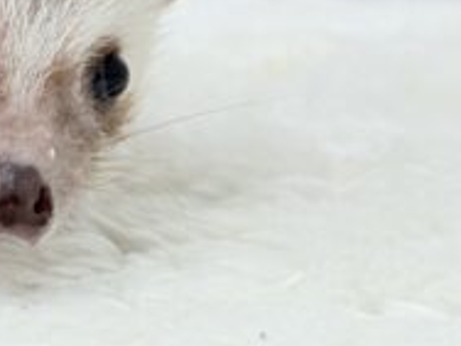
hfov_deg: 10.8
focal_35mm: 177
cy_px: 15
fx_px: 2357
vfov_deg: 8.4
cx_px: -223
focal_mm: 5.96
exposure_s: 1/50
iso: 40
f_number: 1.6
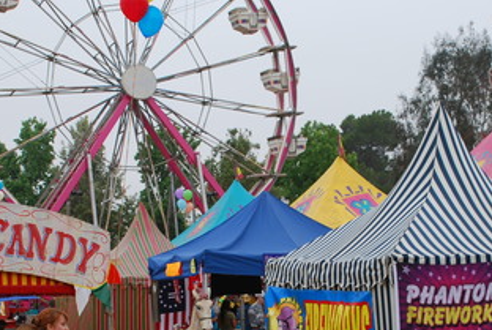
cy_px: 249
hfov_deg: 25.3
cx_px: 268
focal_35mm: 80
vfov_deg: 17.0
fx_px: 1095
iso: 100
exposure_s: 1/160
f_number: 6.3
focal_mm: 26
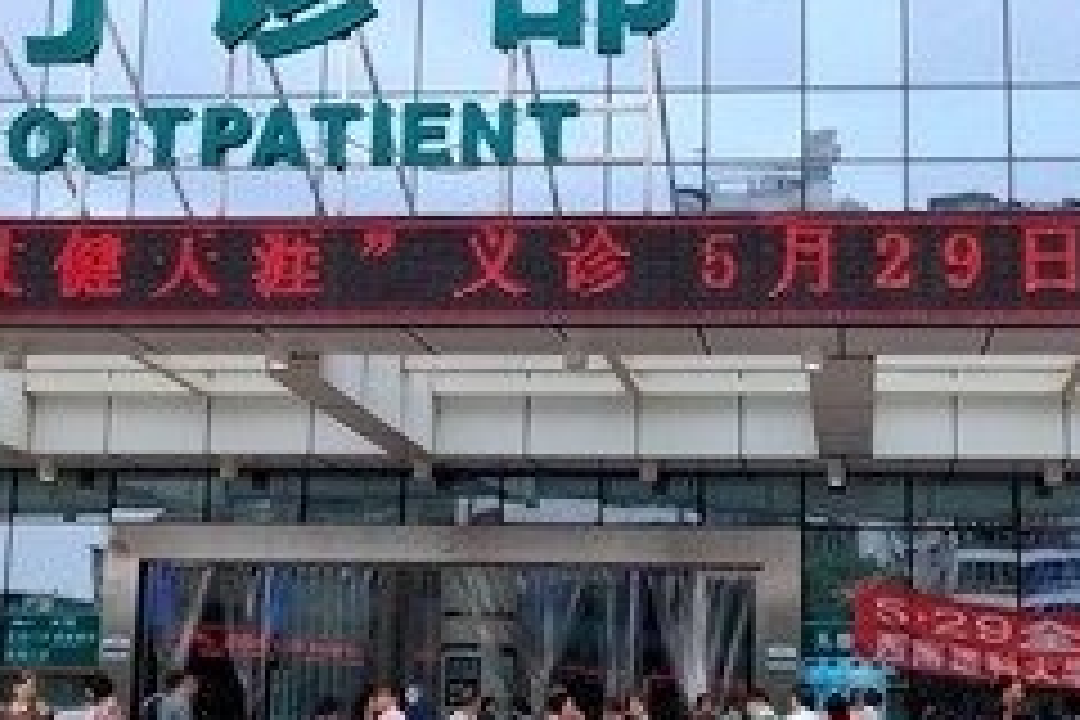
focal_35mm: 65
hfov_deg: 30.8
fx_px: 1950
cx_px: 688
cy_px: 430
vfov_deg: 20.9
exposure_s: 1/622
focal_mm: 3.95
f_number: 1.8
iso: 67
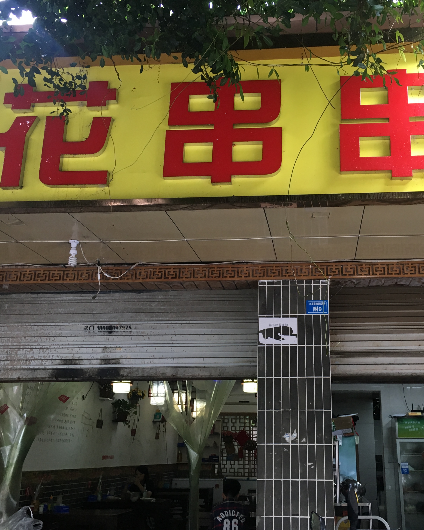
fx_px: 596
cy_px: 266
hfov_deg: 38.9
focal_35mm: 38
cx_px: 270
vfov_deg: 47.9
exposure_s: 1/33
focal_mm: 4.15
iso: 64
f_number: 2.2
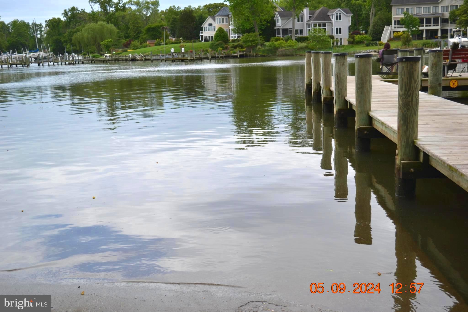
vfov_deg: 29.9
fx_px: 585
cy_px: 156
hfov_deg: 43.6
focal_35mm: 45
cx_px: 234
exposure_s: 1/640
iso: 100
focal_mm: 30
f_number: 4.5
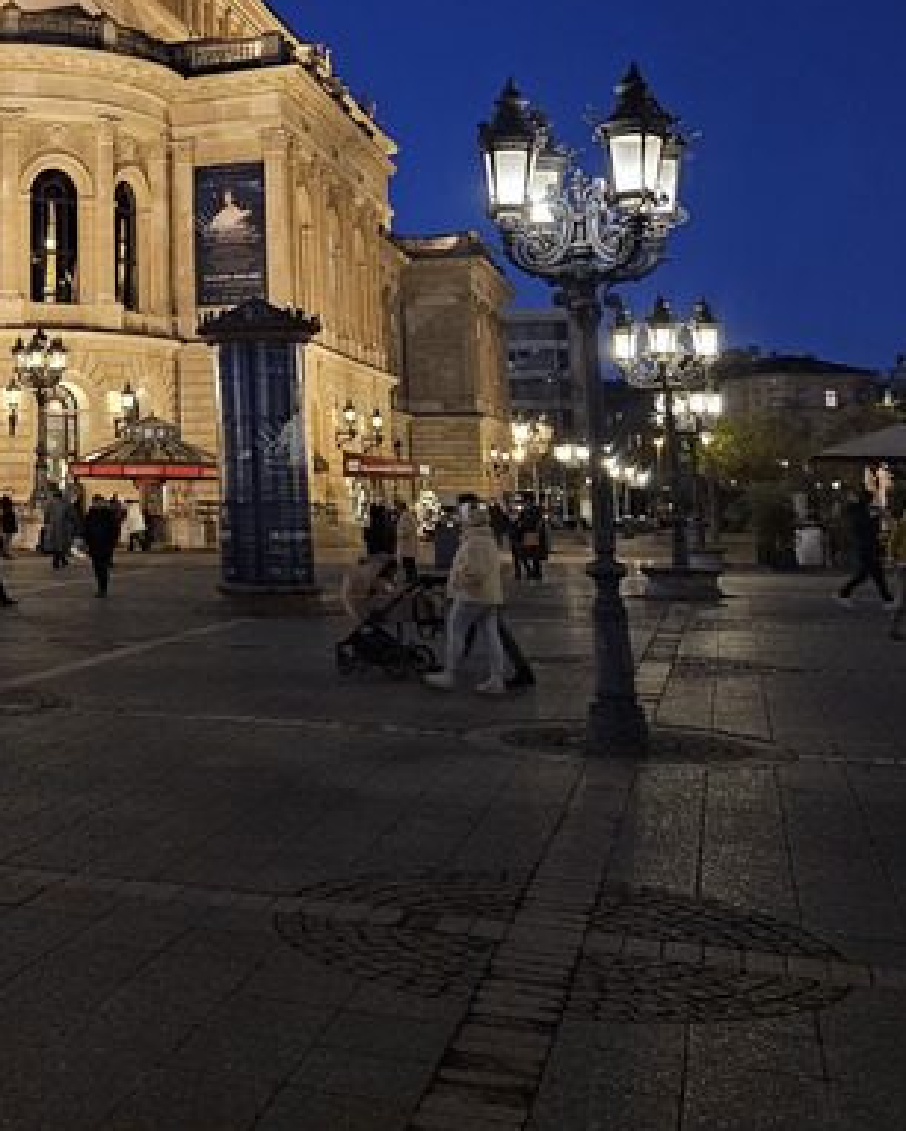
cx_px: -53
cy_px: 255
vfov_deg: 38.3
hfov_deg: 29.4
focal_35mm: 47
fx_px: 1574
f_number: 1.7
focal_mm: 6.3
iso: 640
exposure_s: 1/30
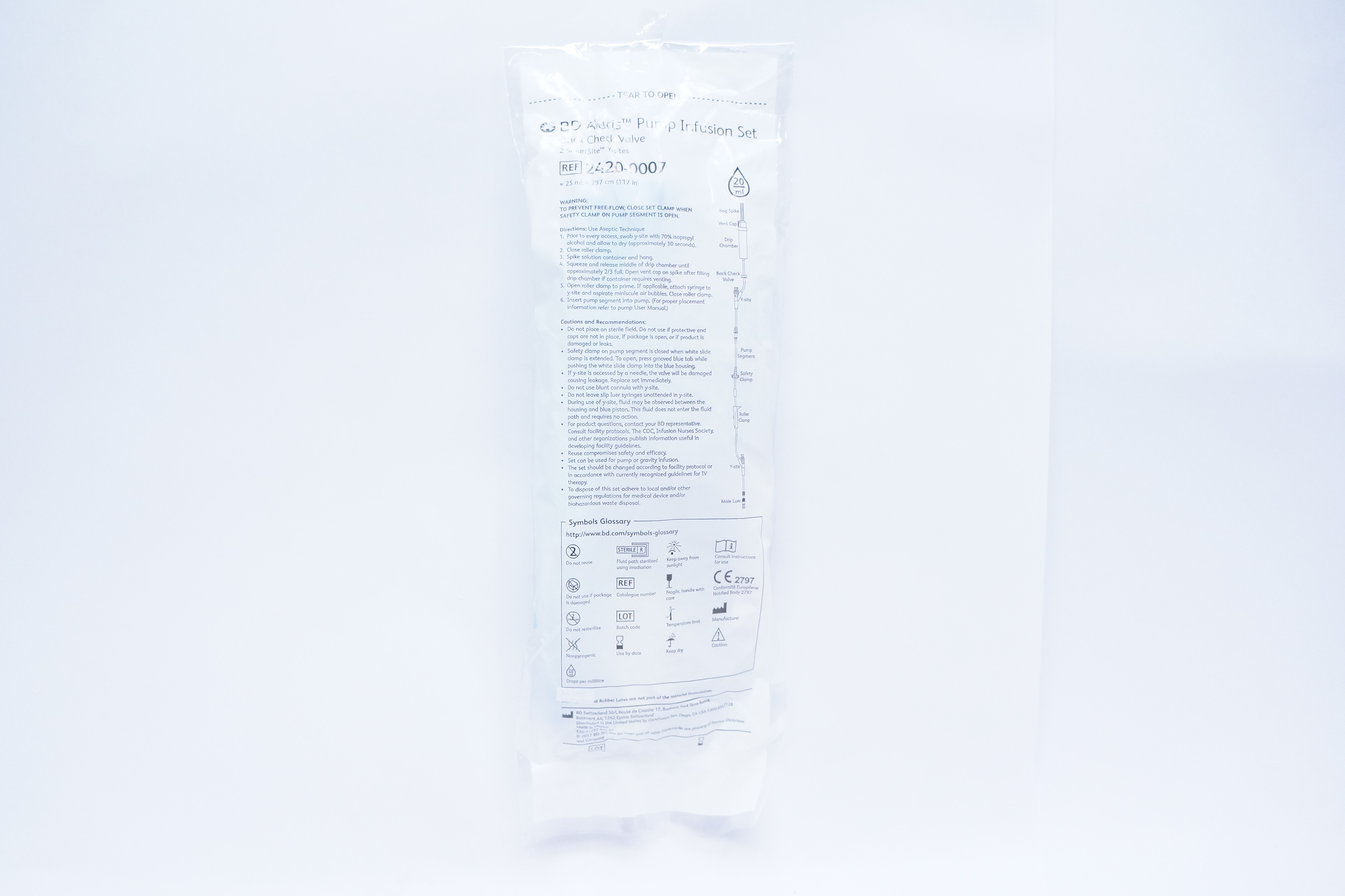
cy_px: 442
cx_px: 689
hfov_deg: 65.5
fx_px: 1046
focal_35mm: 28
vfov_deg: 46.4
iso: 1600
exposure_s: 1/160
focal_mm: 18
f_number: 4.5
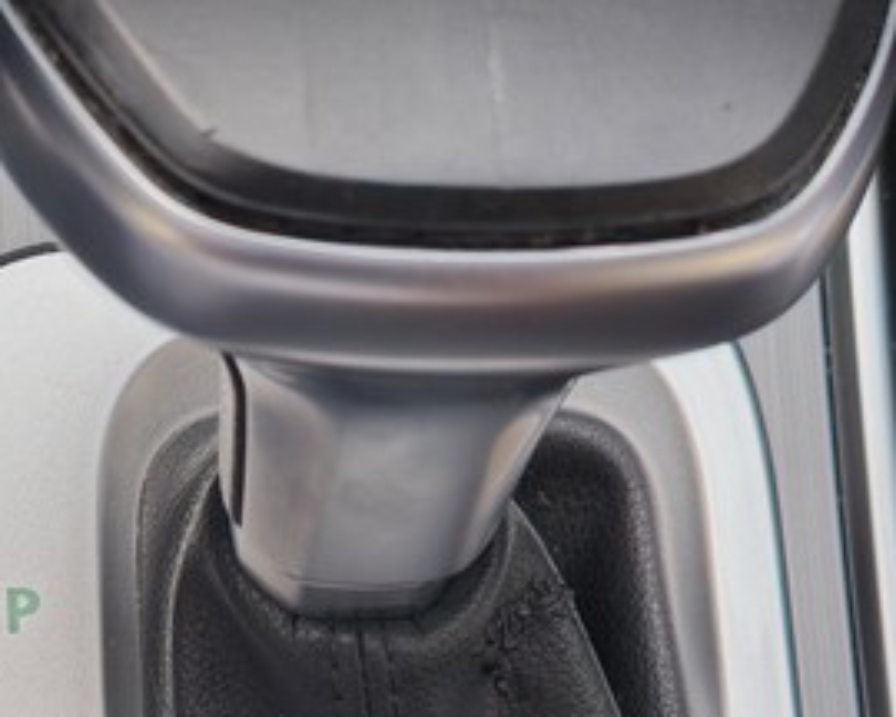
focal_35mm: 85
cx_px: 173
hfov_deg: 22.2
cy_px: 634
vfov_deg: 17.8
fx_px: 2254
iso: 25
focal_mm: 6.3
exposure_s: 1/120
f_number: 1.7
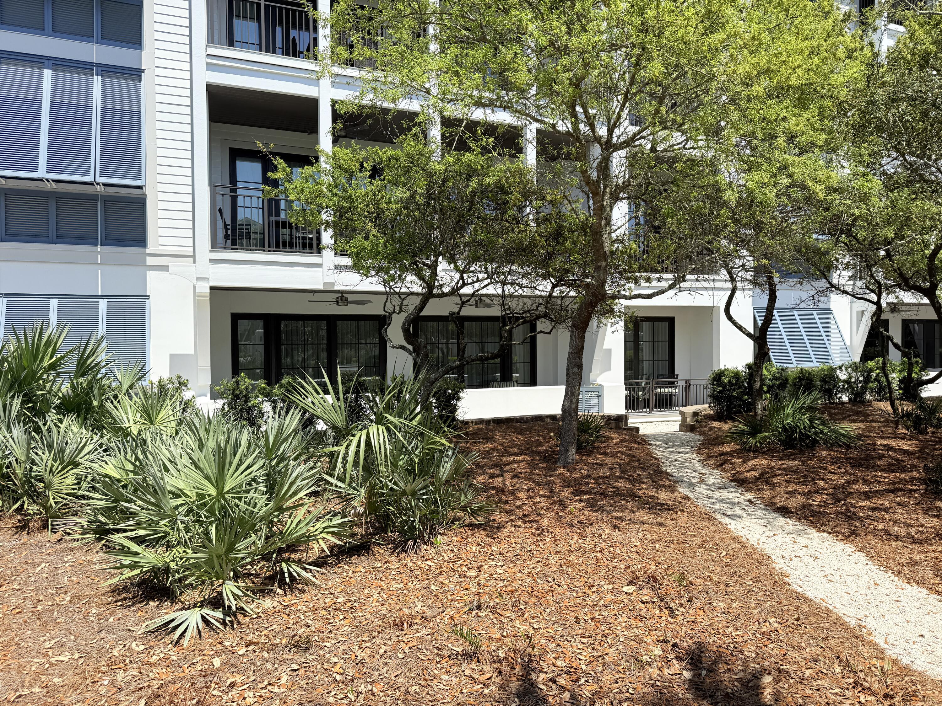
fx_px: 653
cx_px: 471
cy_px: 353
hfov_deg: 71.6
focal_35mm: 24
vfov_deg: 56.8
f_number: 1.78
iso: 80
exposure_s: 1/3953
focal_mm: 6.76
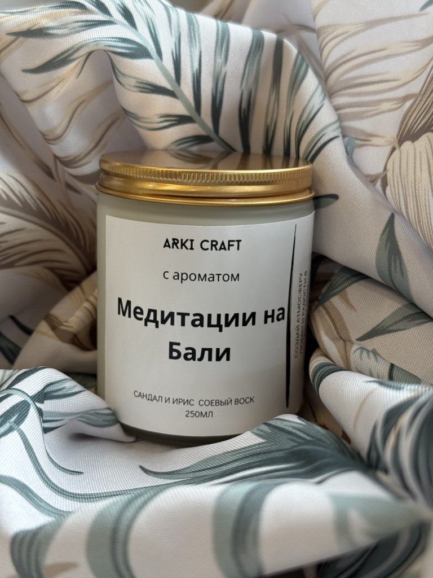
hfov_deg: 30.3
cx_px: 216
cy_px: 289
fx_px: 801
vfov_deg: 39.7
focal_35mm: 48
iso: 100
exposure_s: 1/216
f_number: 1.78
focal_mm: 6.76
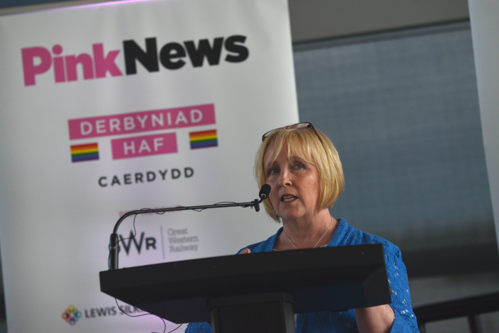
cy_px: 166
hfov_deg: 36.2
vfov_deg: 24.6
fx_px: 763
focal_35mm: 55
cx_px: 250
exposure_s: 1/4000
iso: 800
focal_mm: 55
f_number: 2
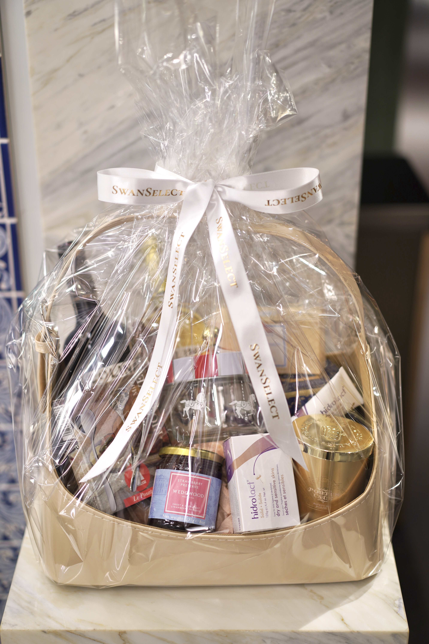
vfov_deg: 36.2
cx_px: 214
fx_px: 983
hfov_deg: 24.6
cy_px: 322
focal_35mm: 55
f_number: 2
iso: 100
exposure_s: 1/60
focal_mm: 55
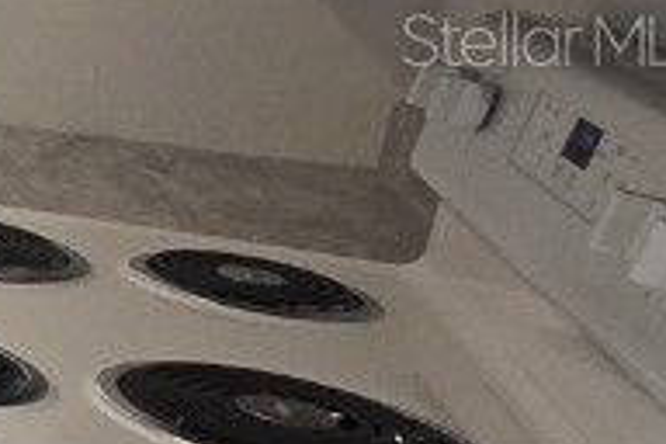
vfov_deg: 18.6
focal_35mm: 72
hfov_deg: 14.0
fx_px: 1332
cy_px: 38
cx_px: -1048
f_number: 2.2
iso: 160
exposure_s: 1/60
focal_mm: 2.2
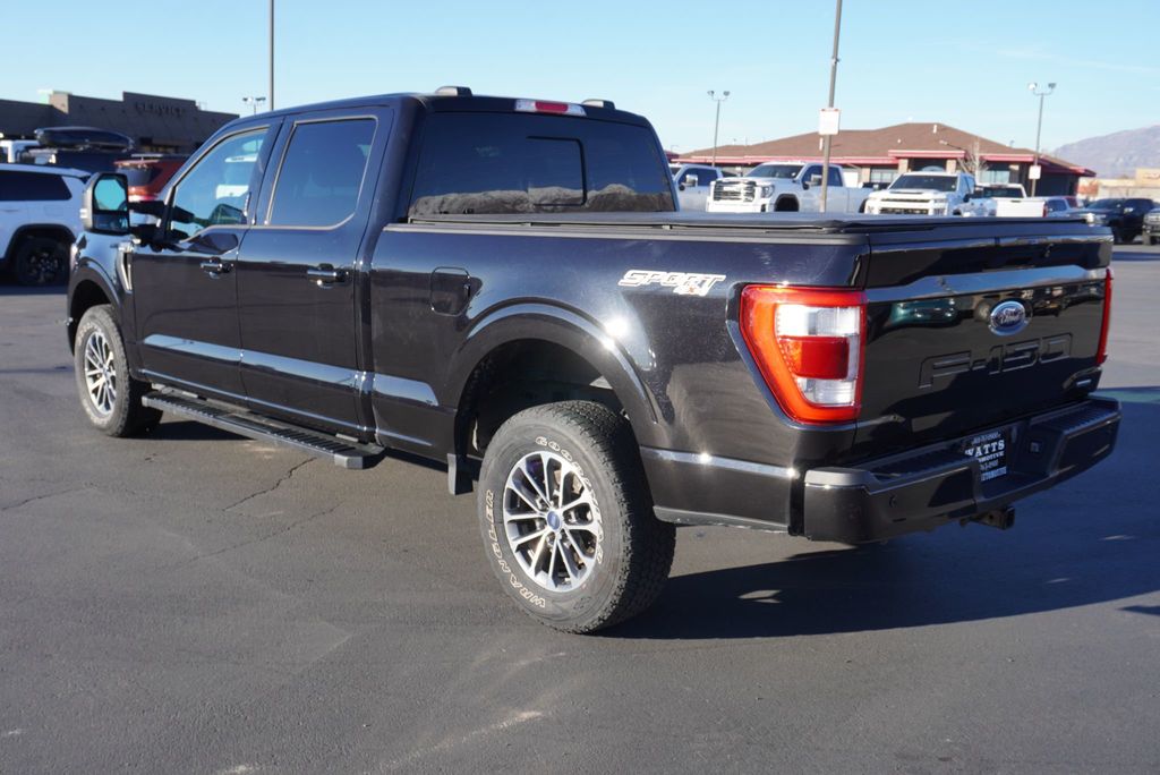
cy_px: 388
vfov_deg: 38.4
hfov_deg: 55.1
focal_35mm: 34
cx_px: 580
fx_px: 1112
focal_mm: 23
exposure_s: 1/160
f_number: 6.3
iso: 100
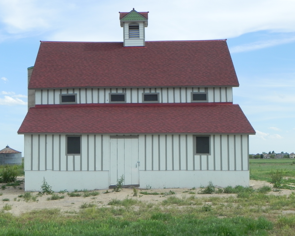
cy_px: 118
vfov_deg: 22.2
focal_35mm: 69
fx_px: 602
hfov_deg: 27.5
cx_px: 143
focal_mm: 11.8
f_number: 7.1
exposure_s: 1/333
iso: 160
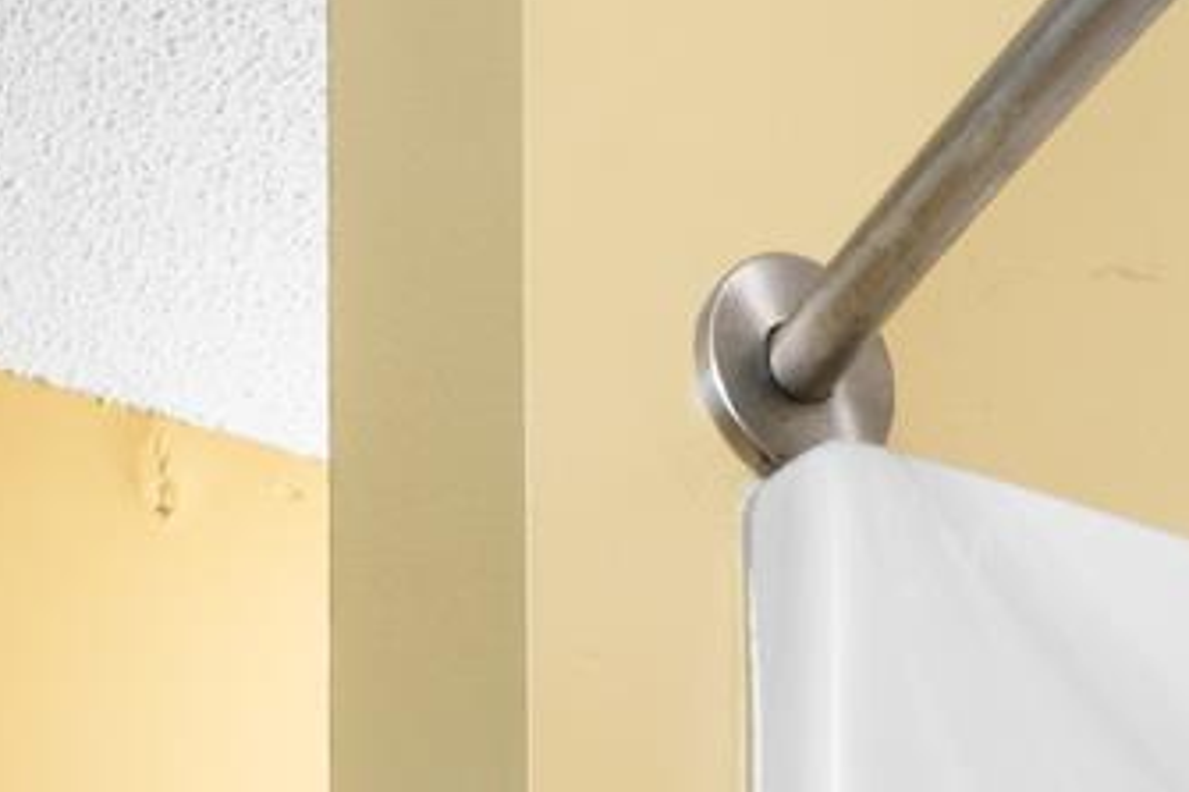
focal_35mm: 112
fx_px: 3697
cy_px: 2591
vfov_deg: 9.1
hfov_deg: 17.3
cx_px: -302
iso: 200
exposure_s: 1.3
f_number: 9
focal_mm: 10
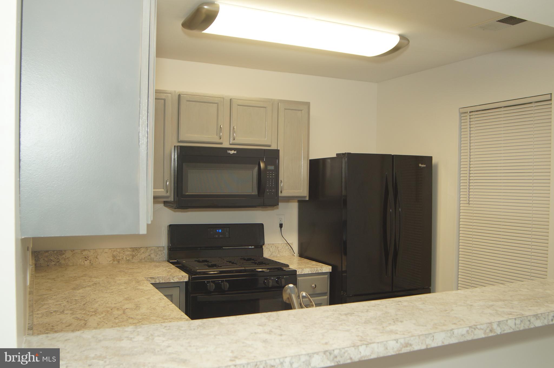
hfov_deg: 62.0
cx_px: 277
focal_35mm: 30
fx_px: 461
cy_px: 184
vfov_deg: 43.5
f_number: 4
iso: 250
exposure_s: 1/60
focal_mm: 20
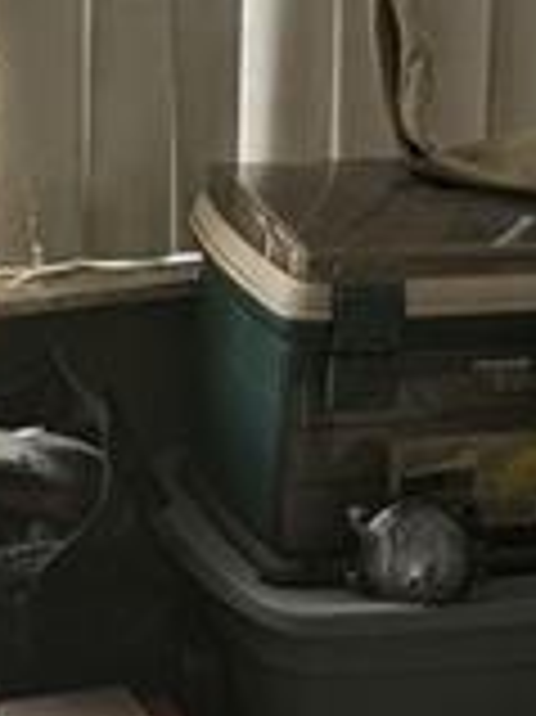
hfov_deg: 8.2
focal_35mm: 181
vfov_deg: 10.9
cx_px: 90
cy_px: 284
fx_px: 3742
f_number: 1.78
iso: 64
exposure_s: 1/170
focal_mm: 6.86
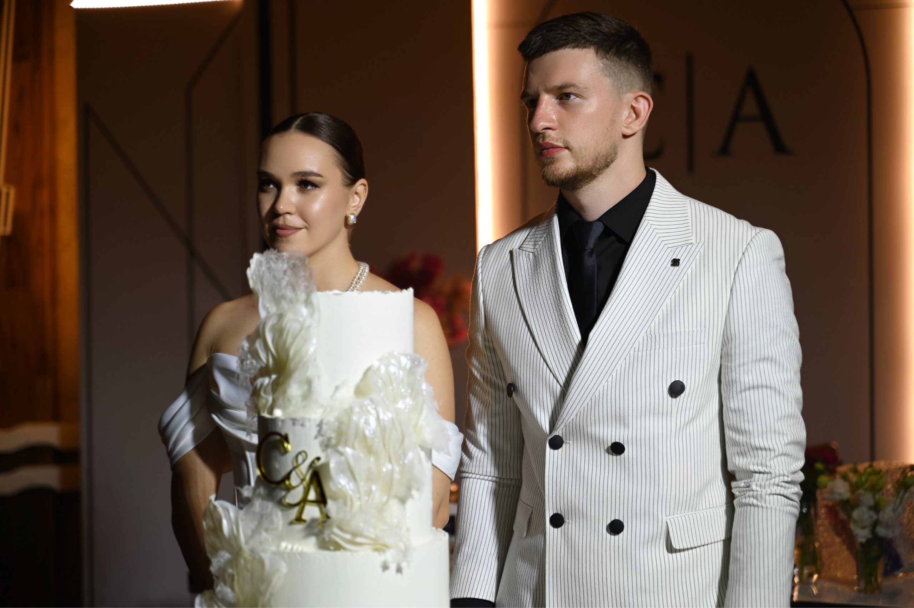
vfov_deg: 18.9
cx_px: 457
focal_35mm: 72
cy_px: 304
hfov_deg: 28.1
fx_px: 1827
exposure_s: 1/80
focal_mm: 72
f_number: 2.8
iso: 100
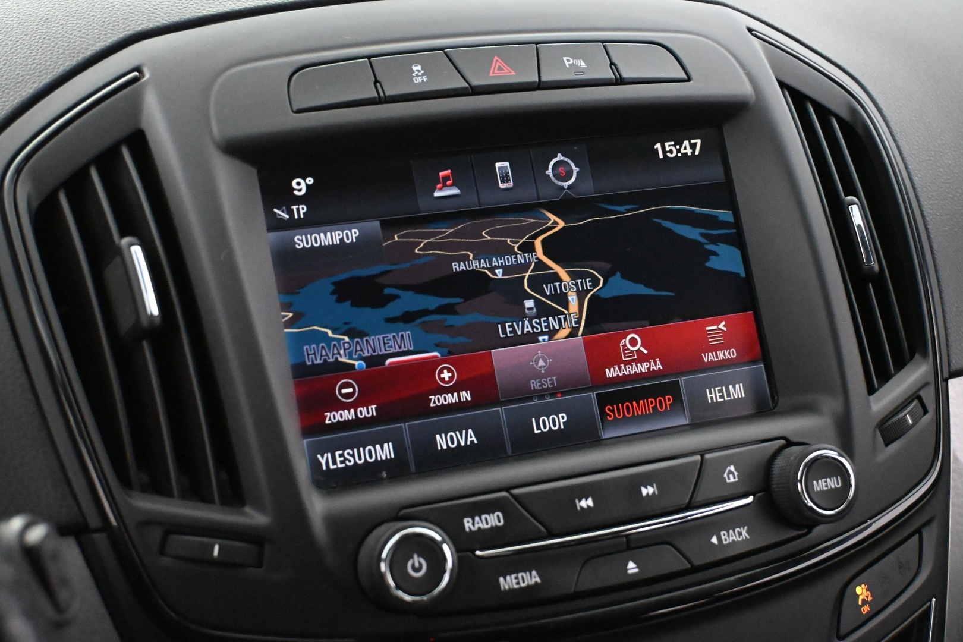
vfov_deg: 25.1
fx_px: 1444
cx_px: 482
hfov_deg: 36.9
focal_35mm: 54
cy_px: 321
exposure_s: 1/60
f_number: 5.3
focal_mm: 36
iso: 11400
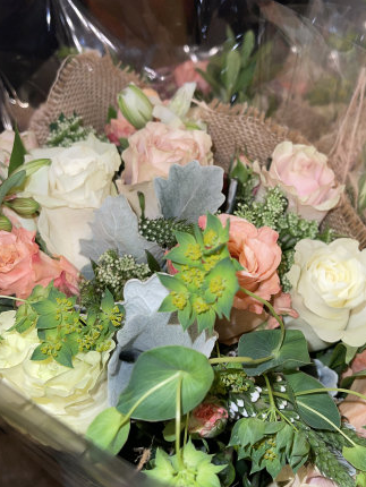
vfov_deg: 50.0
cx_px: 235
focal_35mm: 37
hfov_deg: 38.4
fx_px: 521
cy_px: 273
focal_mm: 5.1
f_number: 1.6
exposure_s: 1/19
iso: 32
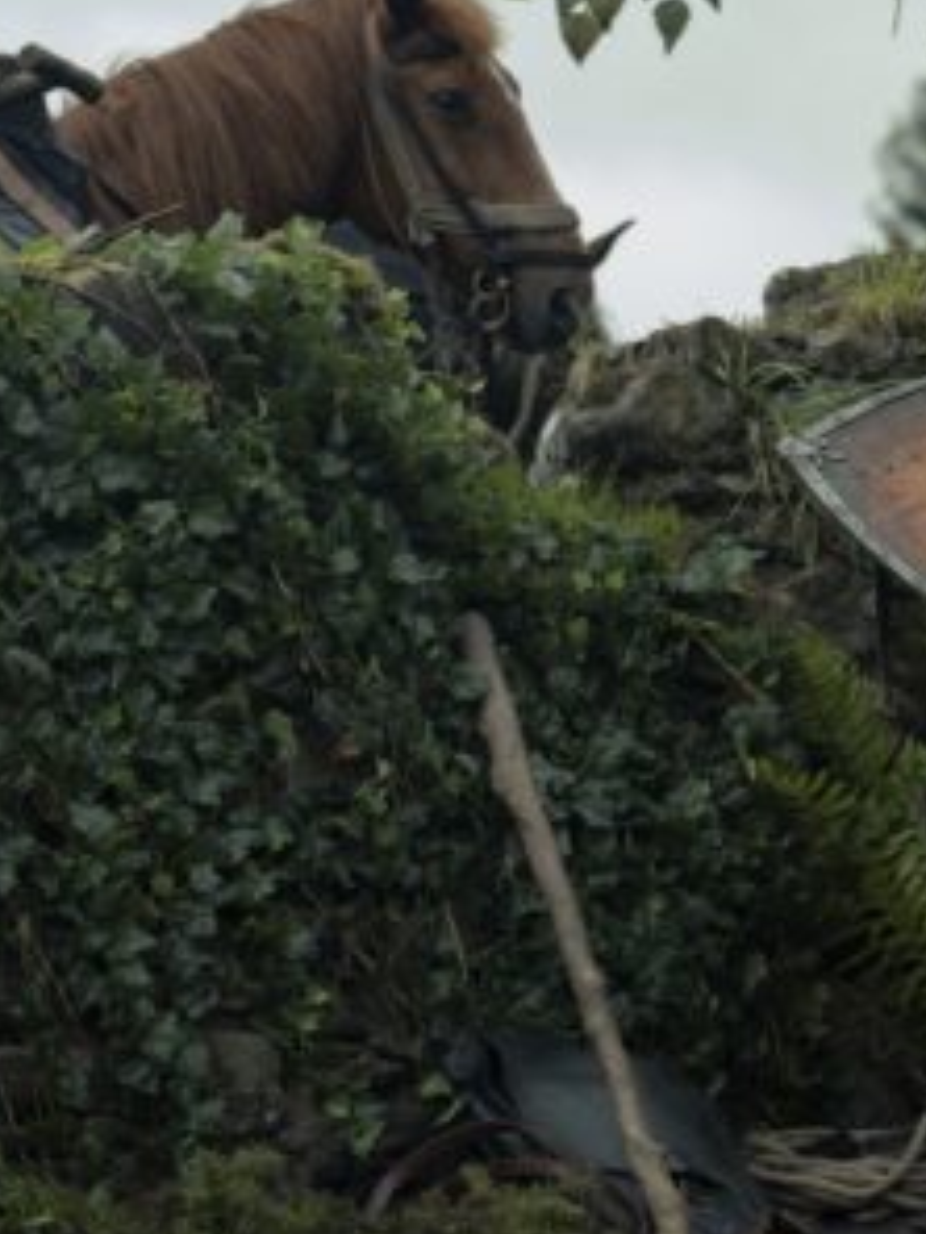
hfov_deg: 9.6
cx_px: 1205
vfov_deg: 13.0
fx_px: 5421
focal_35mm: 152
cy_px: 621
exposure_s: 1/800
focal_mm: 78
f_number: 2.8
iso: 800
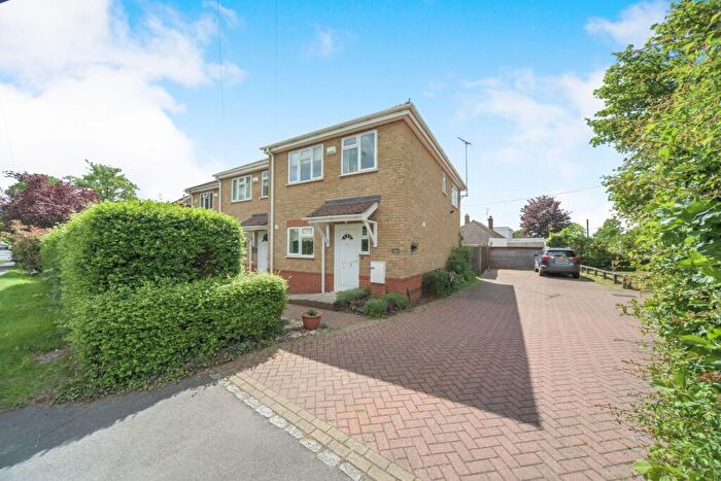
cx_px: 360
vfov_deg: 90.0
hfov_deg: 112.6
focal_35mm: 12
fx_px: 240
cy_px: 240
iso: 400
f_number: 10
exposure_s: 1/500
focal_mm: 12
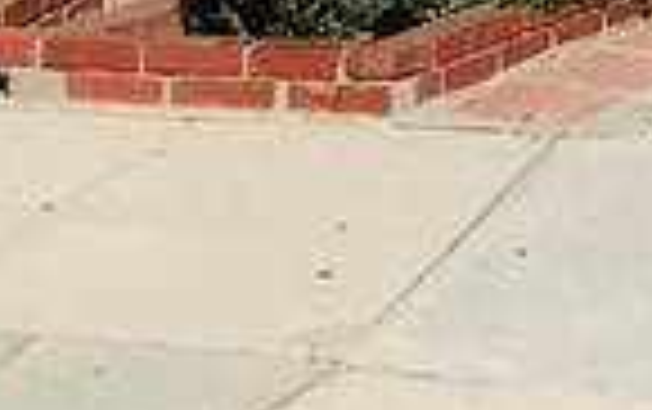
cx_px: 742
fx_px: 3718
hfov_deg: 9.9
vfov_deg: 5.7
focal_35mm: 209
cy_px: -973
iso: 20
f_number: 1.8
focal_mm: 3.99
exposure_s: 1/5319
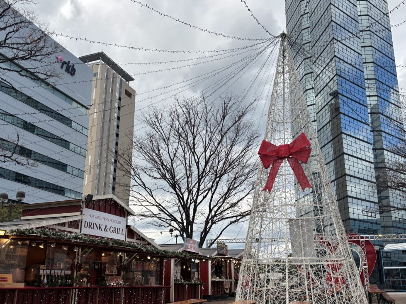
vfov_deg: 41.7
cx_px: 198
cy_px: 171
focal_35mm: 34
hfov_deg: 54.0
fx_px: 399
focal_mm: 5.96
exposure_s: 1/1876
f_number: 1.6
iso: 50
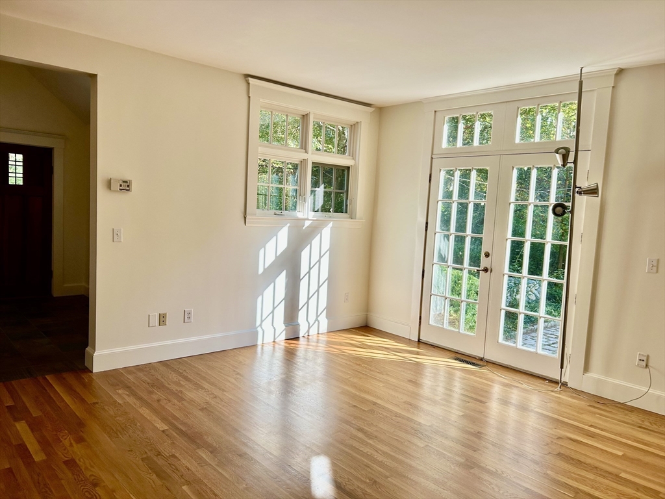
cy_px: 250
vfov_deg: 53.1
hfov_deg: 67.3
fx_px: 499
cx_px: 332
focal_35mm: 26
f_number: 1.5
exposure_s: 1/509
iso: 50
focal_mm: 5.7
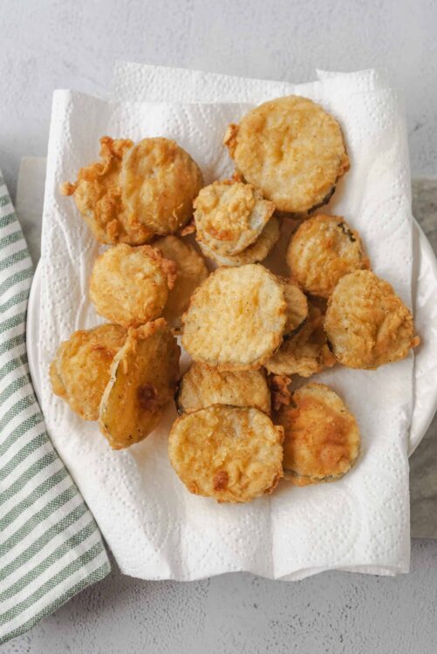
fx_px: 909
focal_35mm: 50
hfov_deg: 27.0
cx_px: 218
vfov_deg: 39.6
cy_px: 327
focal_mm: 50
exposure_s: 1/13
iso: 250
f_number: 5.6
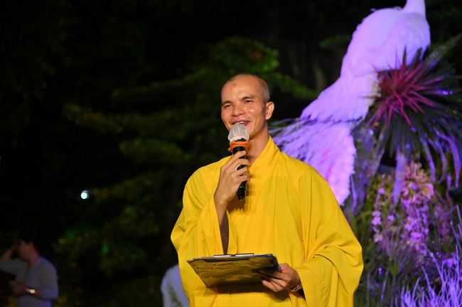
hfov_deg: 20.4
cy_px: 154
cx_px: 231
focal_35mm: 100
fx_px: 1282
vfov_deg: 13.7
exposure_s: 1/160
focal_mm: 100
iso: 400
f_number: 4
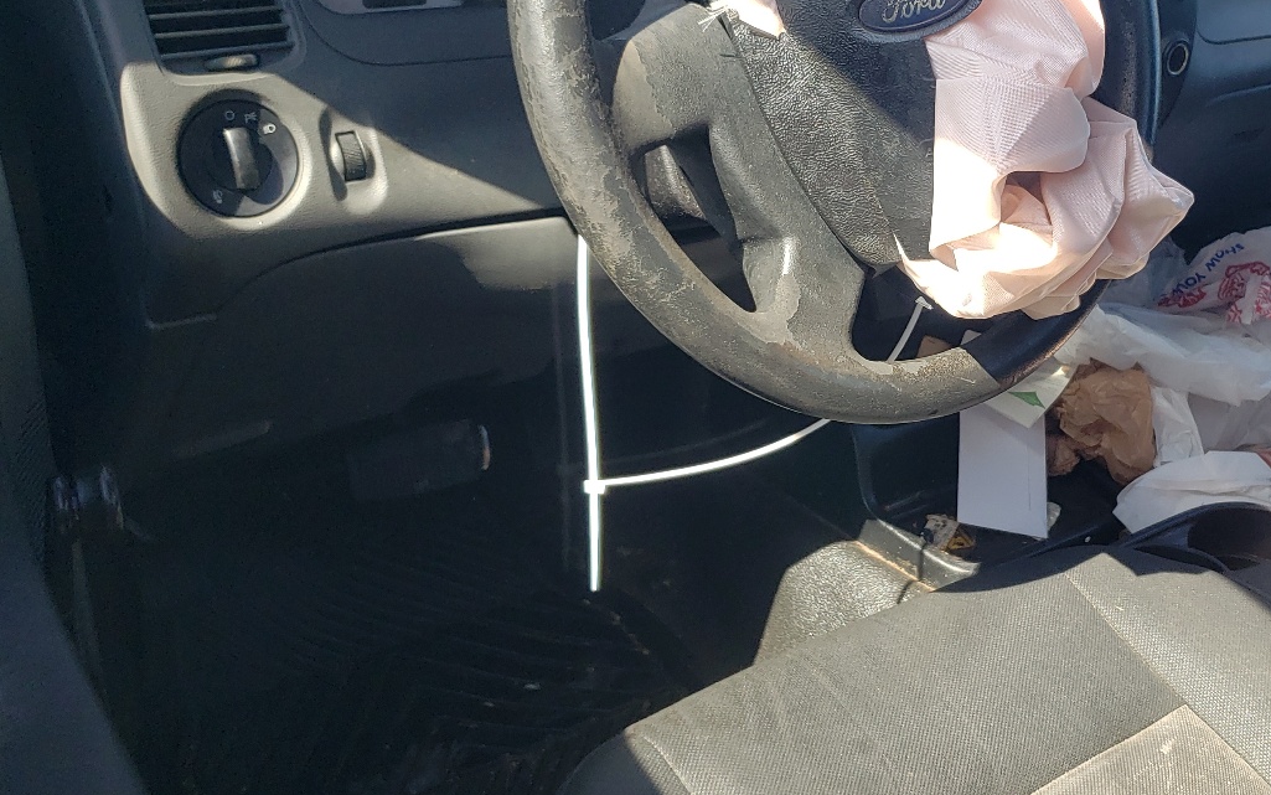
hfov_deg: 44.7
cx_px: 952
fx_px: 1490
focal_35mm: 43
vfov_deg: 29.9
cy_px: 365
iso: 50
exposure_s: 1/435
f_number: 1.5
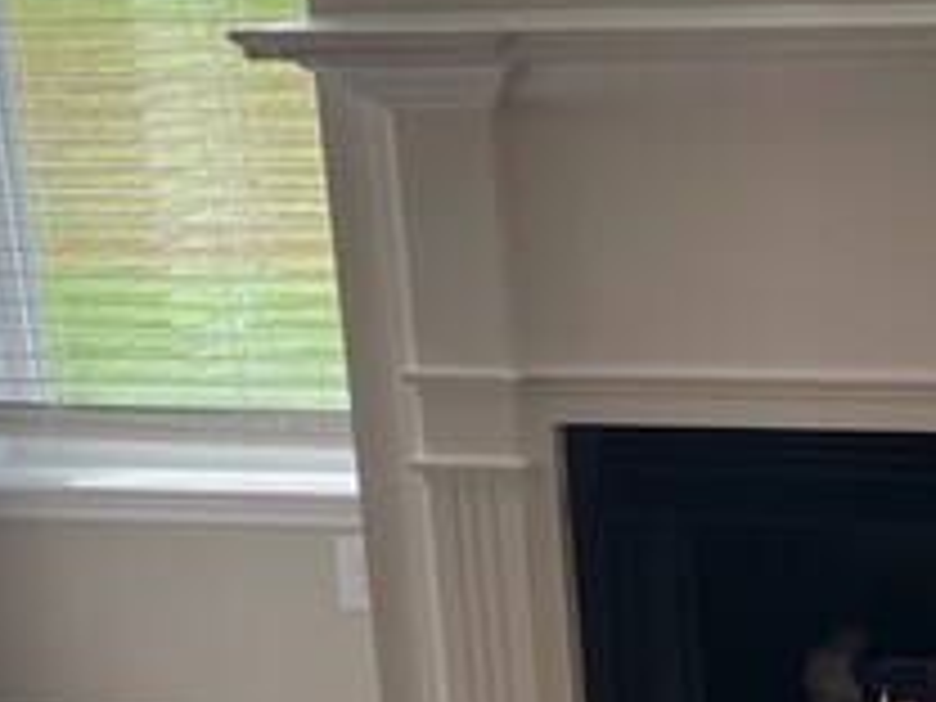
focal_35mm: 80
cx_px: 963
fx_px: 2163
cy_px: 360
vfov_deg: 18.4
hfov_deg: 23.3
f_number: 1.6
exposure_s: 1/120
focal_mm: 4.2
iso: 64
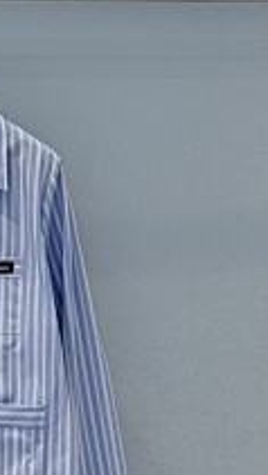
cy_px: 308
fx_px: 1563
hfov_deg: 9.6
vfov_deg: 17.2
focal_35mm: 124
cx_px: -80
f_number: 1.78
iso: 64
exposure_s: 1/122
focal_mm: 6.76
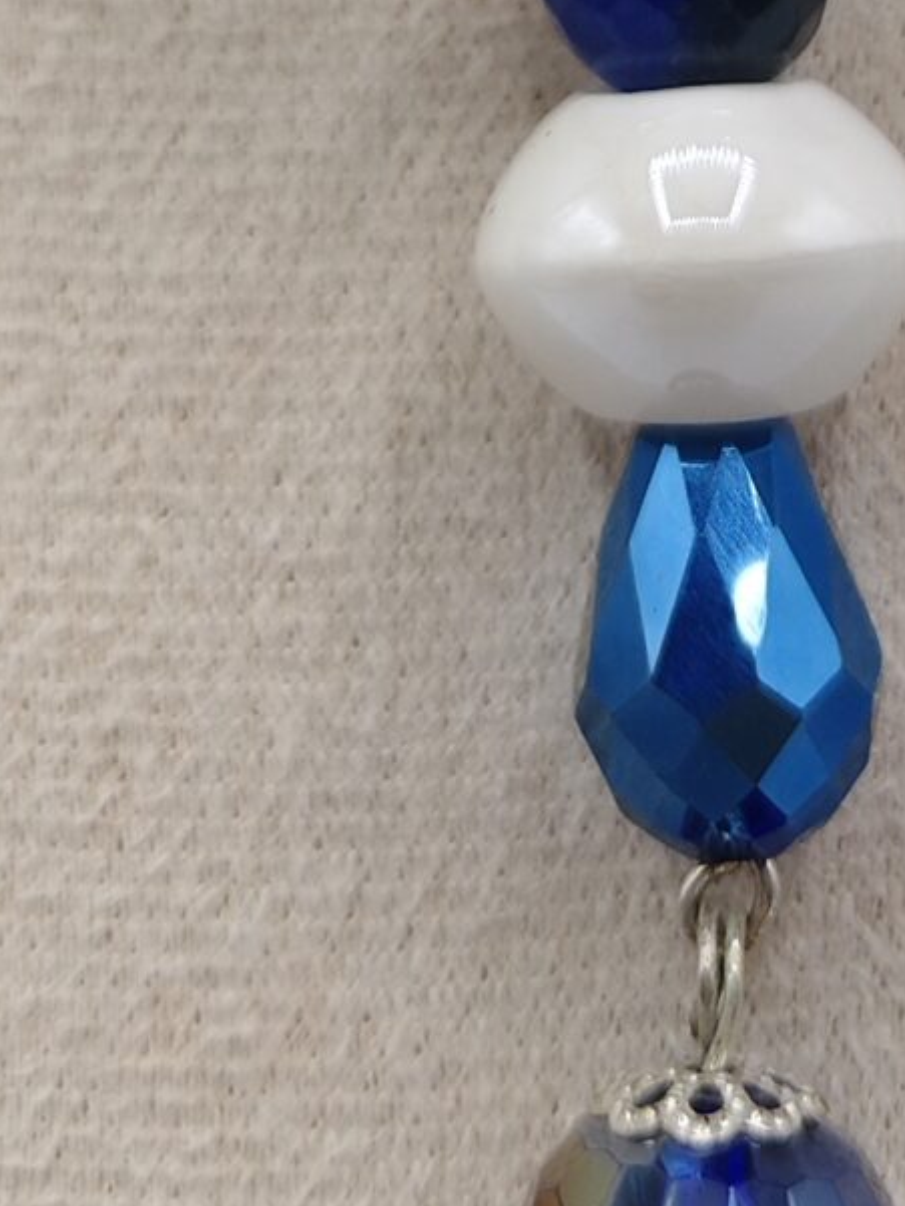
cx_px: 632
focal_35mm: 98
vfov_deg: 17.5
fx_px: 3415
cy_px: -714
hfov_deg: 15.1
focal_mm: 5.56
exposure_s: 1/637
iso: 50
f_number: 1.88
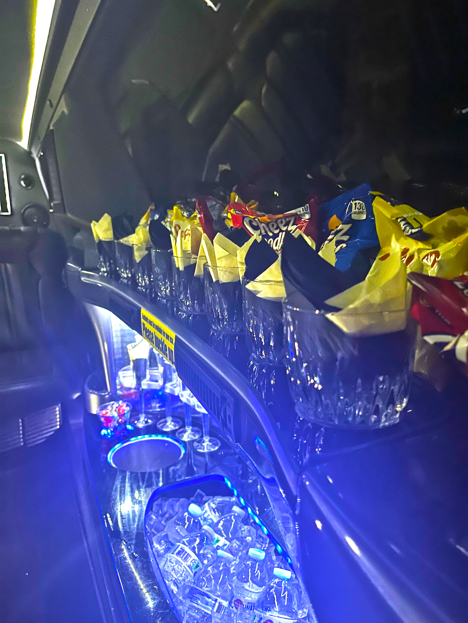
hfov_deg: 53.1
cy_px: 312
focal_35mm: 26
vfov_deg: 67.3
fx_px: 469
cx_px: 234
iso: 800
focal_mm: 5.1
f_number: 1.6
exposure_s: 1/16
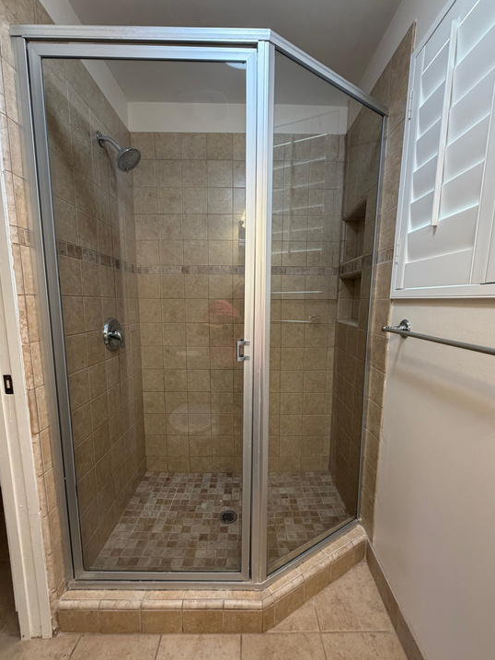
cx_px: 251
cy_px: 344
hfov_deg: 81.8
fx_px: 286
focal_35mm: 15
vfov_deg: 98.1
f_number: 2.2
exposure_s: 1/120
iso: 200
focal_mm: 2.22
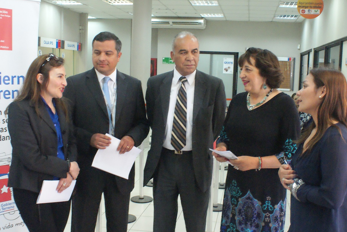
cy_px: 118
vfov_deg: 32.7
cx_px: 196
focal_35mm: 41
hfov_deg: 47.3
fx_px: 396
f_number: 8
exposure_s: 1/80
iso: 3200
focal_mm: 22
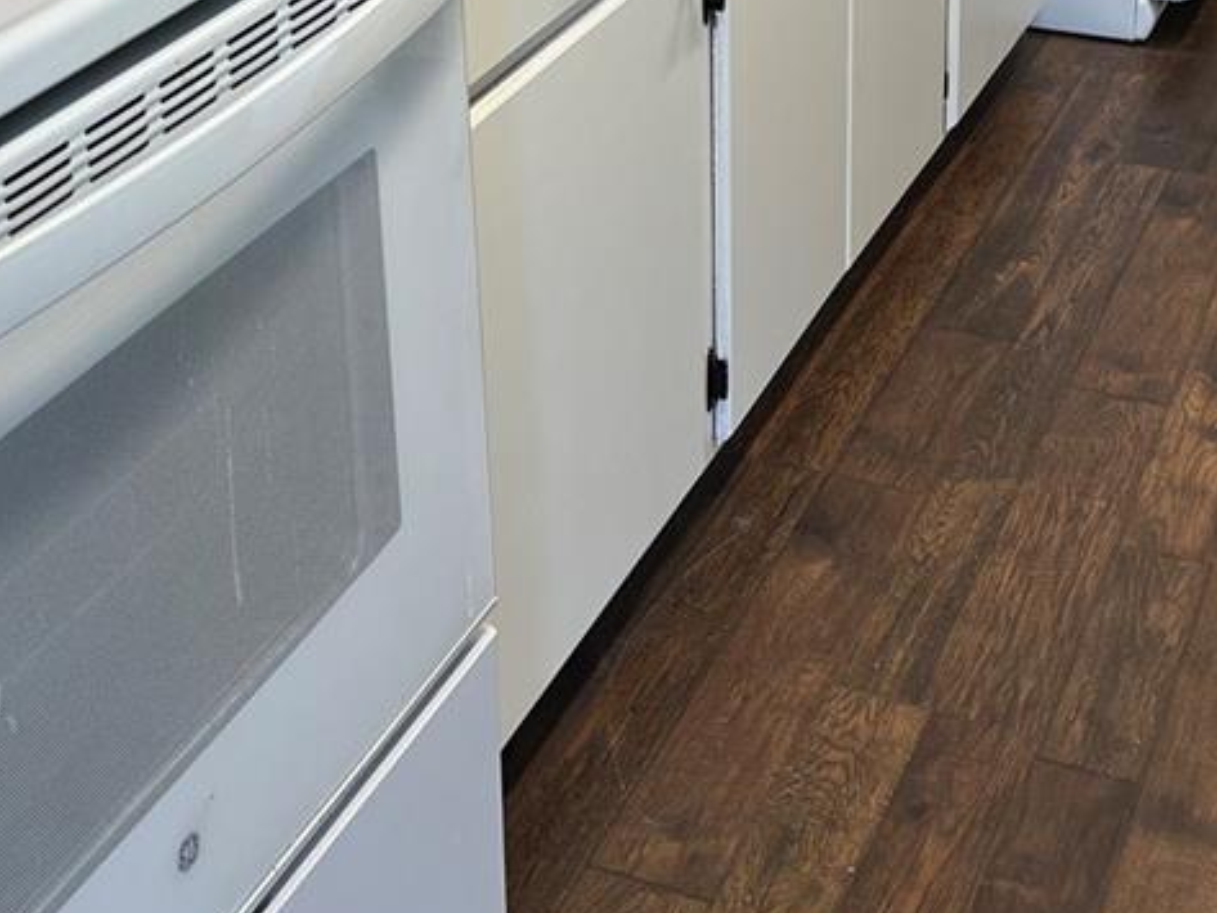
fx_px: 2321
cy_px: -62
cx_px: 651
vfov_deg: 21.3
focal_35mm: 66
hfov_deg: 29.4
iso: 64
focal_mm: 5.7
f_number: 1.5
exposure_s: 1/120
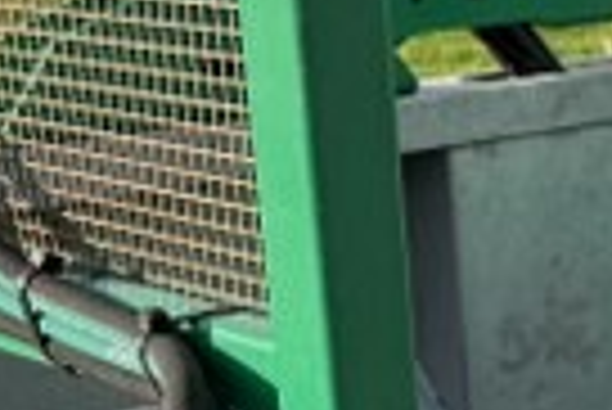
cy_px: 631
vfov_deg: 9.1
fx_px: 2502
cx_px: 688
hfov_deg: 13.6
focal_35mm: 147
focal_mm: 6.76
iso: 80
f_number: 1.78
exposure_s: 1/1192
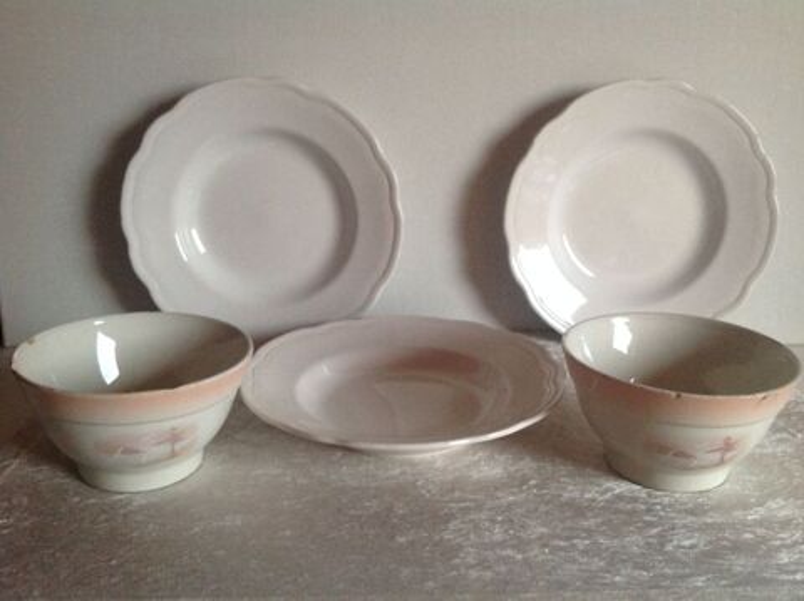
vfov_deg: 40.6
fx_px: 812
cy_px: 300
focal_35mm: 35
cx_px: 402
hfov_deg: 52.7
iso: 250
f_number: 2.4
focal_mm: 4.28
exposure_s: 1/15
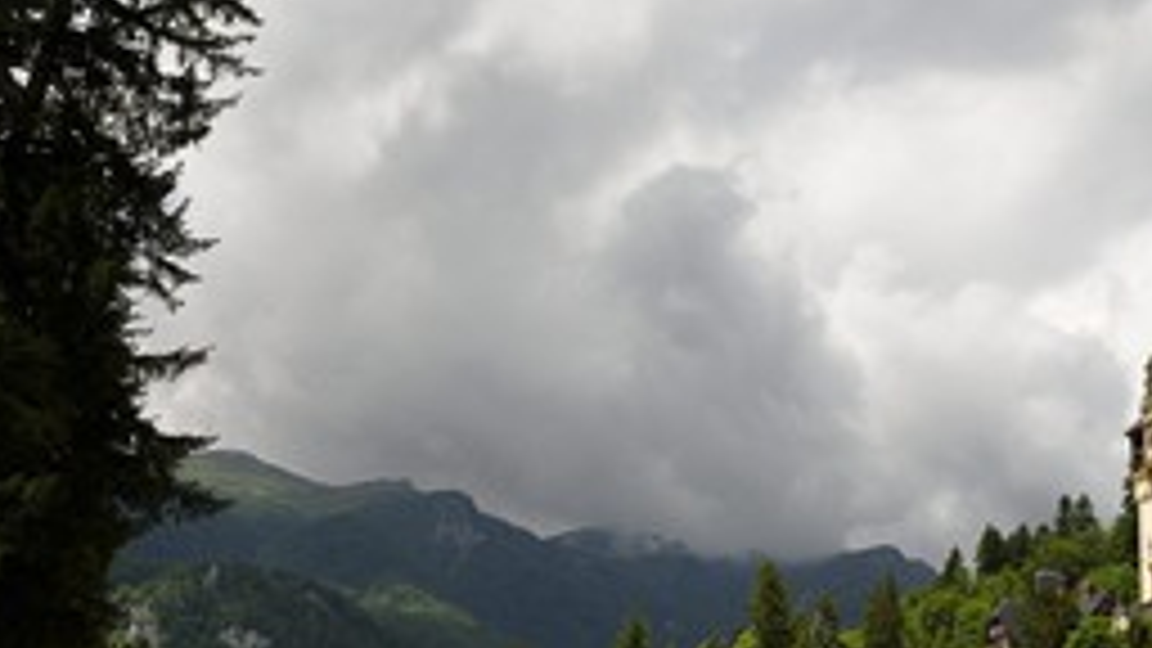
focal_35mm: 55
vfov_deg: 21.5
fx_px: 1680
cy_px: 531
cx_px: 914
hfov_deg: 36.6
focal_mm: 32
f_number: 14
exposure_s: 1/320
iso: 200
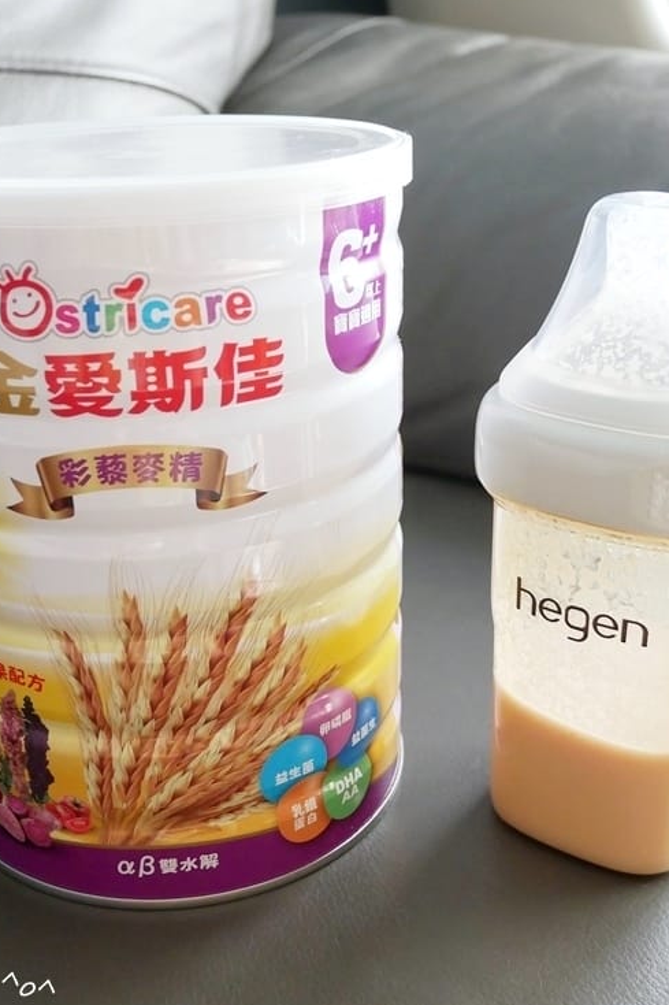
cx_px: 357
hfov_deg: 38.8
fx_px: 948
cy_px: 509
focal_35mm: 34
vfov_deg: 55.8
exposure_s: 1/60
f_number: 3.5
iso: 1600
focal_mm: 12
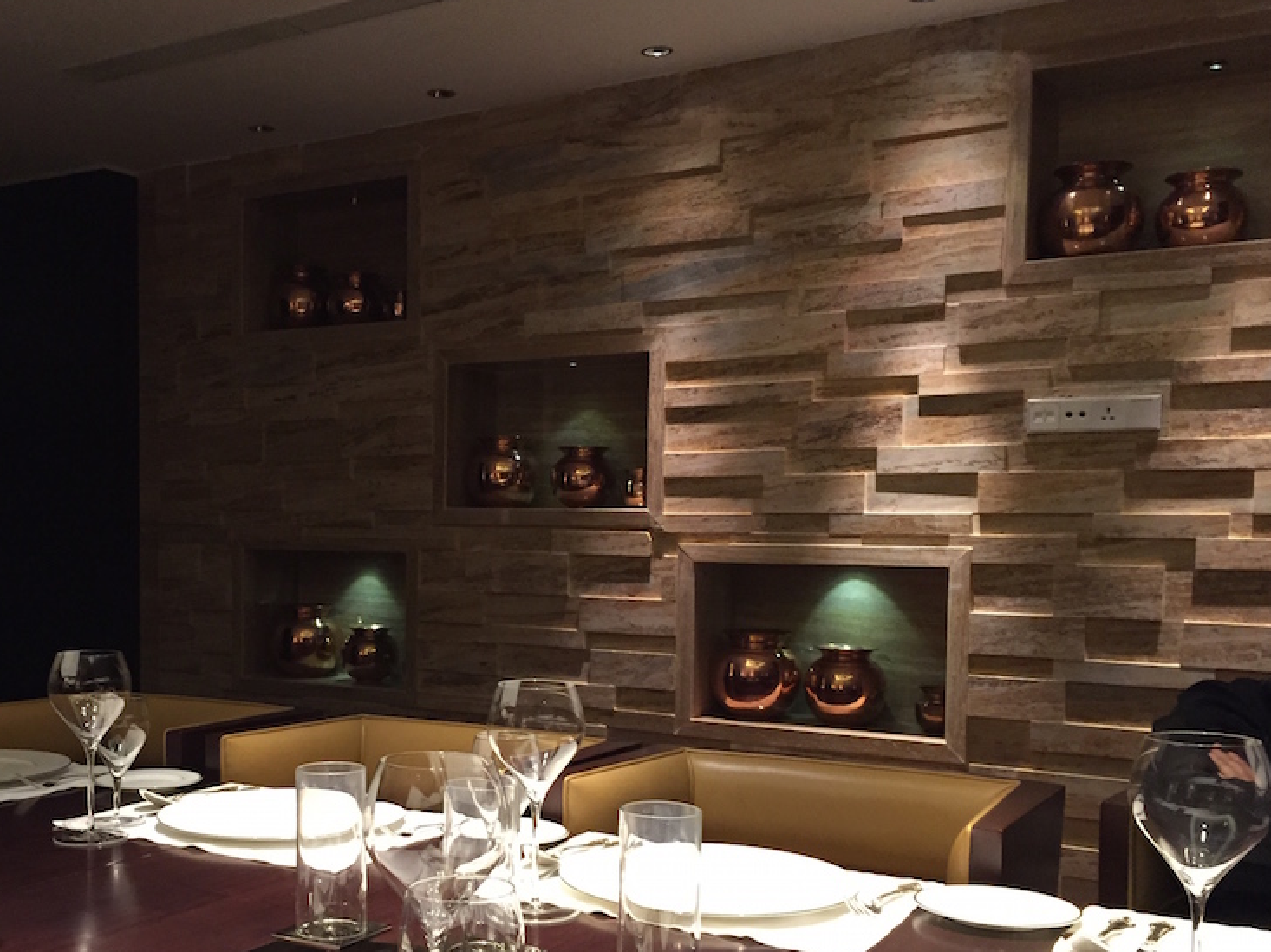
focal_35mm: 38
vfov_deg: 37.5
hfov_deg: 48.5
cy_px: 598
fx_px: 1395
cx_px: 473
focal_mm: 4.15
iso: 250
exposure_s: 1/30
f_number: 2.2
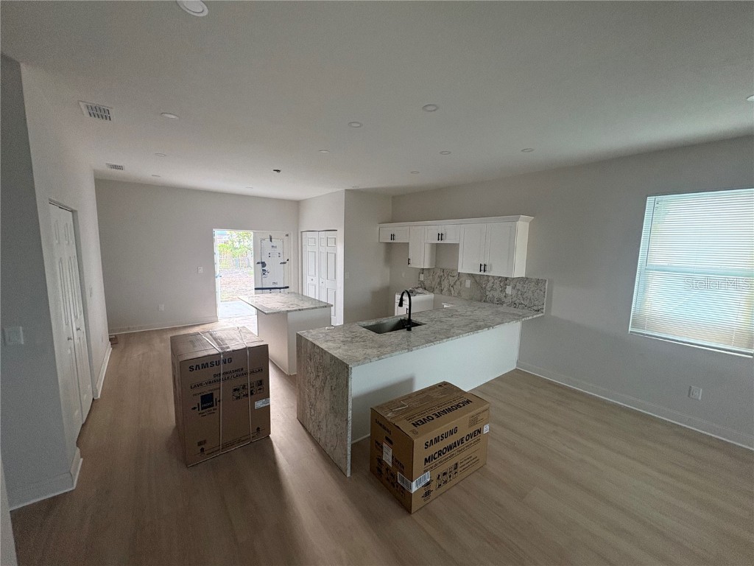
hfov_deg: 102.1
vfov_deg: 85.7
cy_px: 283
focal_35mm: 14
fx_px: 305
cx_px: 377
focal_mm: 2.22
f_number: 2.2
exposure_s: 1/60
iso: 320
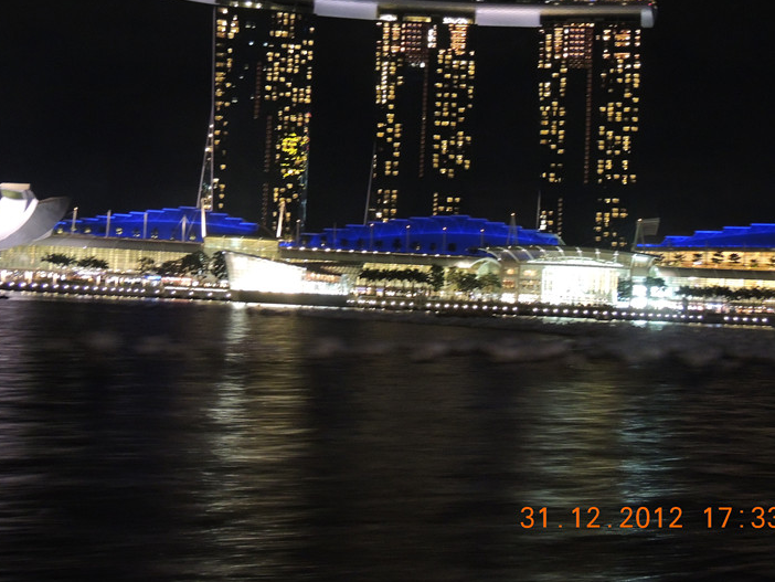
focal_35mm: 49
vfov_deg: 29.7
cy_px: 256
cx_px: 381
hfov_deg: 38.9
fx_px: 1097
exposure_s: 1/3
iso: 800
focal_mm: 7.6
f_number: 3.4
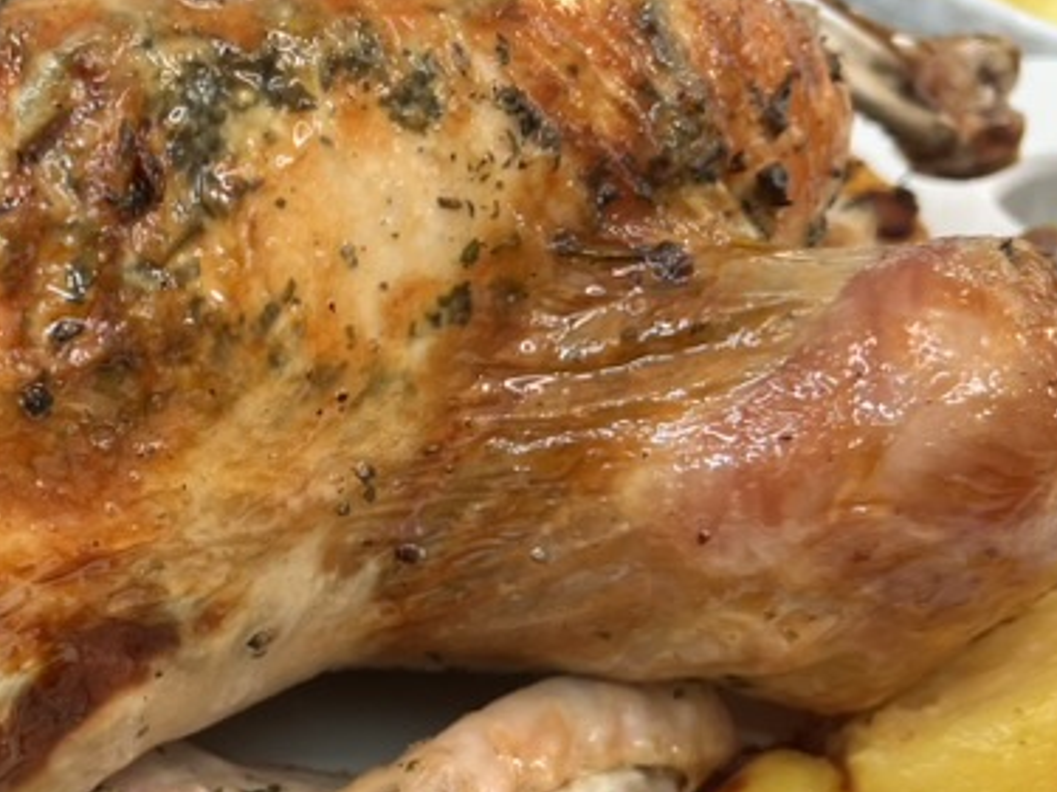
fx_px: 2167
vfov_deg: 20.5
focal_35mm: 71
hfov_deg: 25.9
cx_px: -25
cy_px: 606
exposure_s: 1/120
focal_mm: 5.7
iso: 125
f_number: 1.5
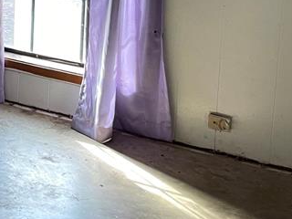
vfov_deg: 17.2
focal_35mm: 80
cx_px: -147
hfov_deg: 20.8
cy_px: -77
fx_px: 675
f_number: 1.6
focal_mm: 5.1
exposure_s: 1/76
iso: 125
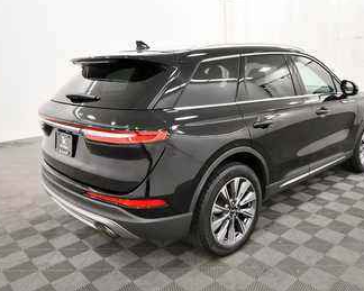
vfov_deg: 50.0
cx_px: 209
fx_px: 312
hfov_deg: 60.2
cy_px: 146
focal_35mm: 29
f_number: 5.3
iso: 1600
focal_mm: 17
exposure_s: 1/125
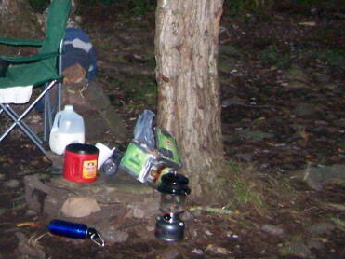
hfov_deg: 18.0
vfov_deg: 13.8
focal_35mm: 105
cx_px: -46
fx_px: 1046
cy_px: -30
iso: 400
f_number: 2.8
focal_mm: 6.3
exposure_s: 1/500
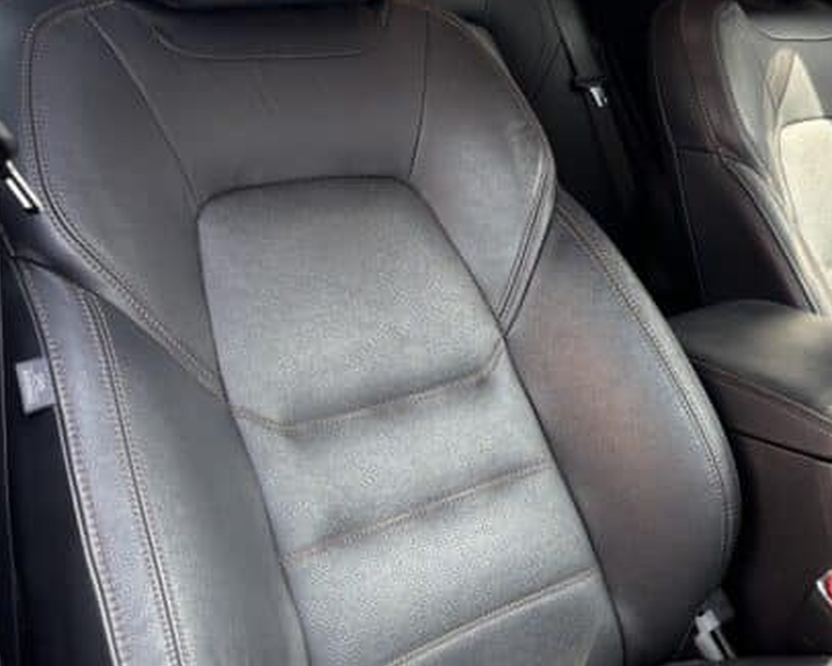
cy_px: 232
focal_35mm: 50
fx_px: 1231
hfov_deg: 35.3
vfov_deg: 30.1
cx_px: 738
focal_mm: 5.96
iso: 64
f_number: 1.6
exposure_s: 1/162
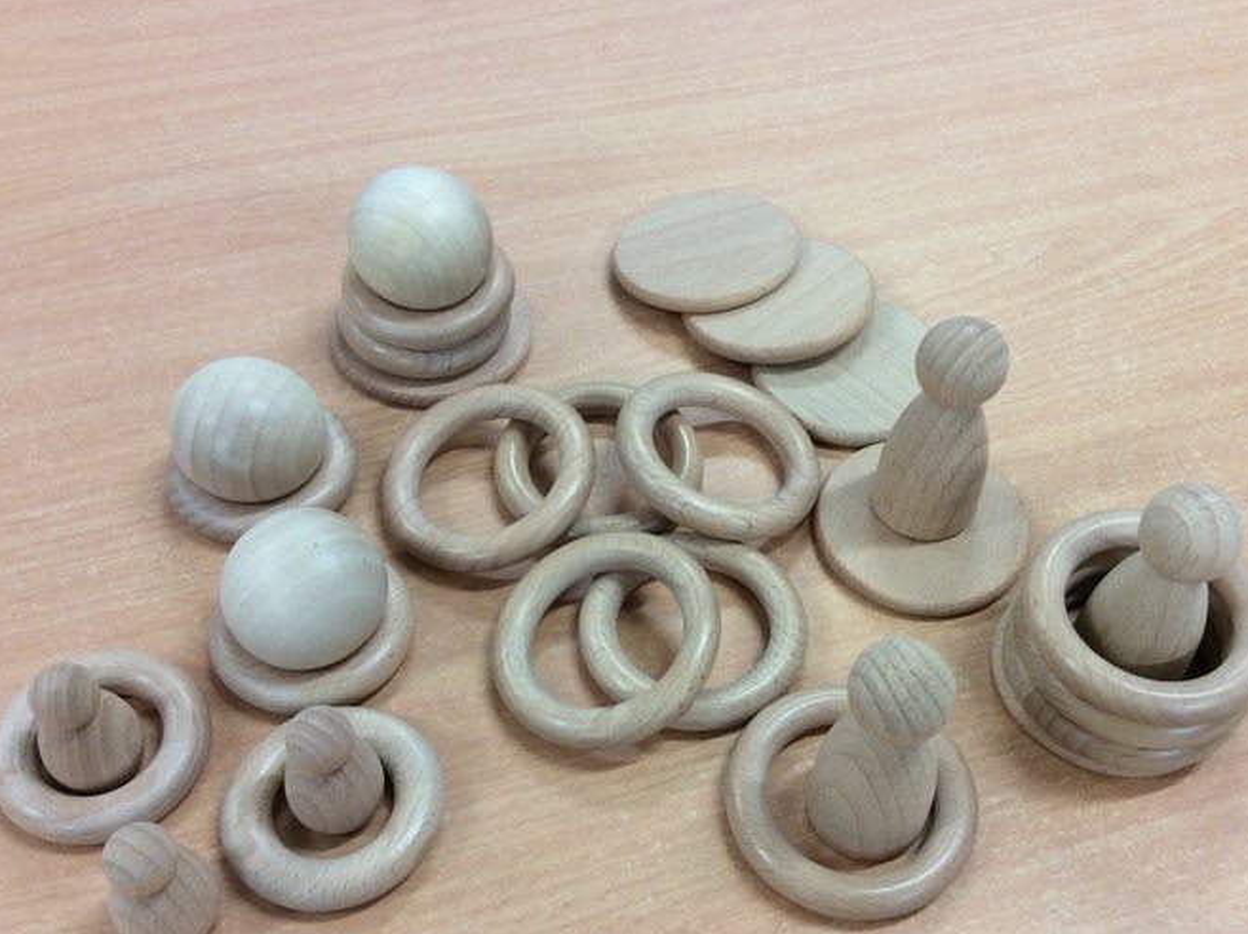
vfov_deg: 36.7
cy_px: 533
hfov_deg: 47.8
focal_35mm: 39
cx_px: 681
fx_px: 1405
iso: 64
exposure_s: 1/25
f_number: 2.4
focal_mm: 3.3
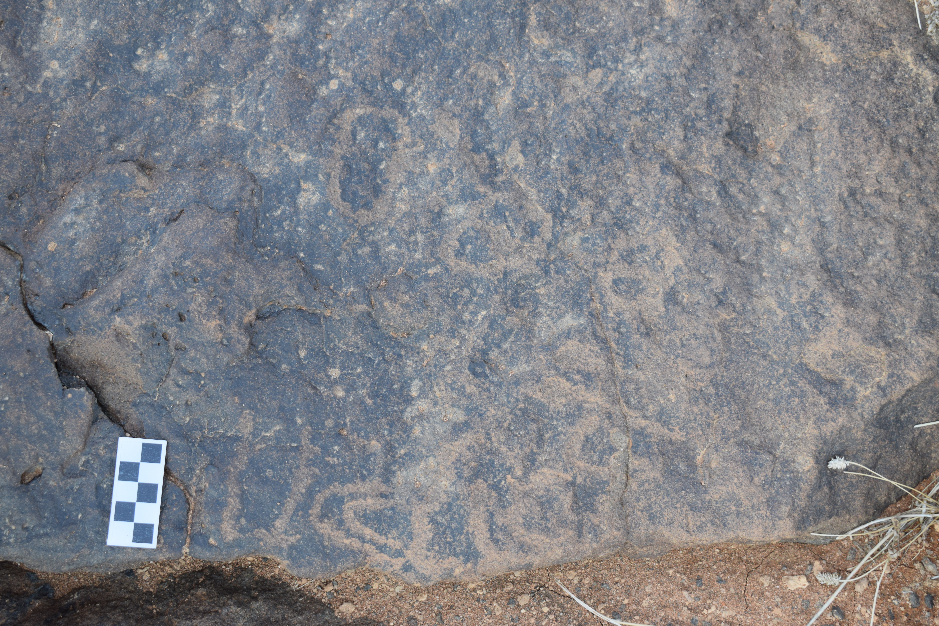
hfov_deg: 35.1
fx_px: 1487
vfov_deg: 23.8
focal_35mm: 57
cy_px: 313
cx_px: 470
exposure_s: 1/160
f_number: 6.3
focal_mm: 38
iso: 400
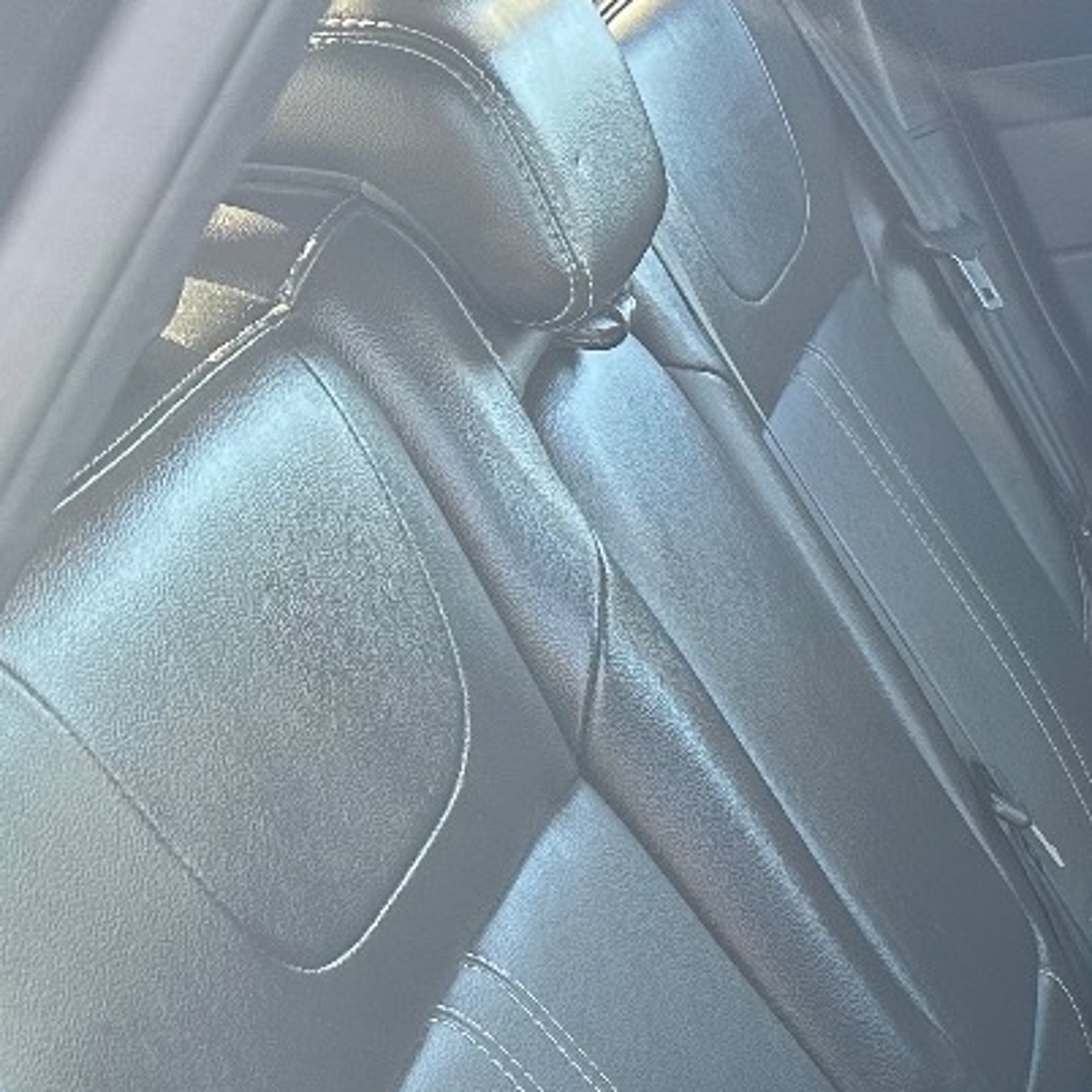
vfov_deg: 21.8
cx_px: 1543
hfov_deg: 20.2
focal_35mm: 76
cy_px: 1144
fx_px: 2712
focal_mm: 6.86
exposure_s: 1/121
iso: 160
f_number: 1.78
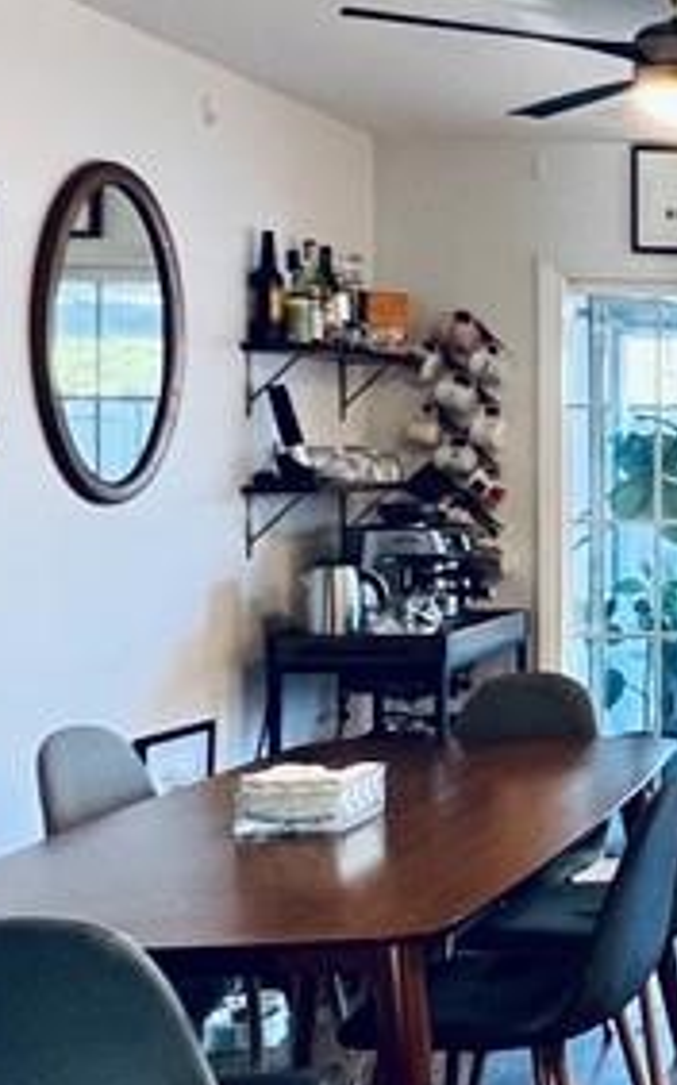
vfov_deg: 40.3
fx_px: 1478
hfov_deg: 19.2
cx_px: 1239
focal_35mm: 50
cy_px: 489
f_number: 1.8
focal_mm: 1.57
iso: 250
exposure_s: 1/60
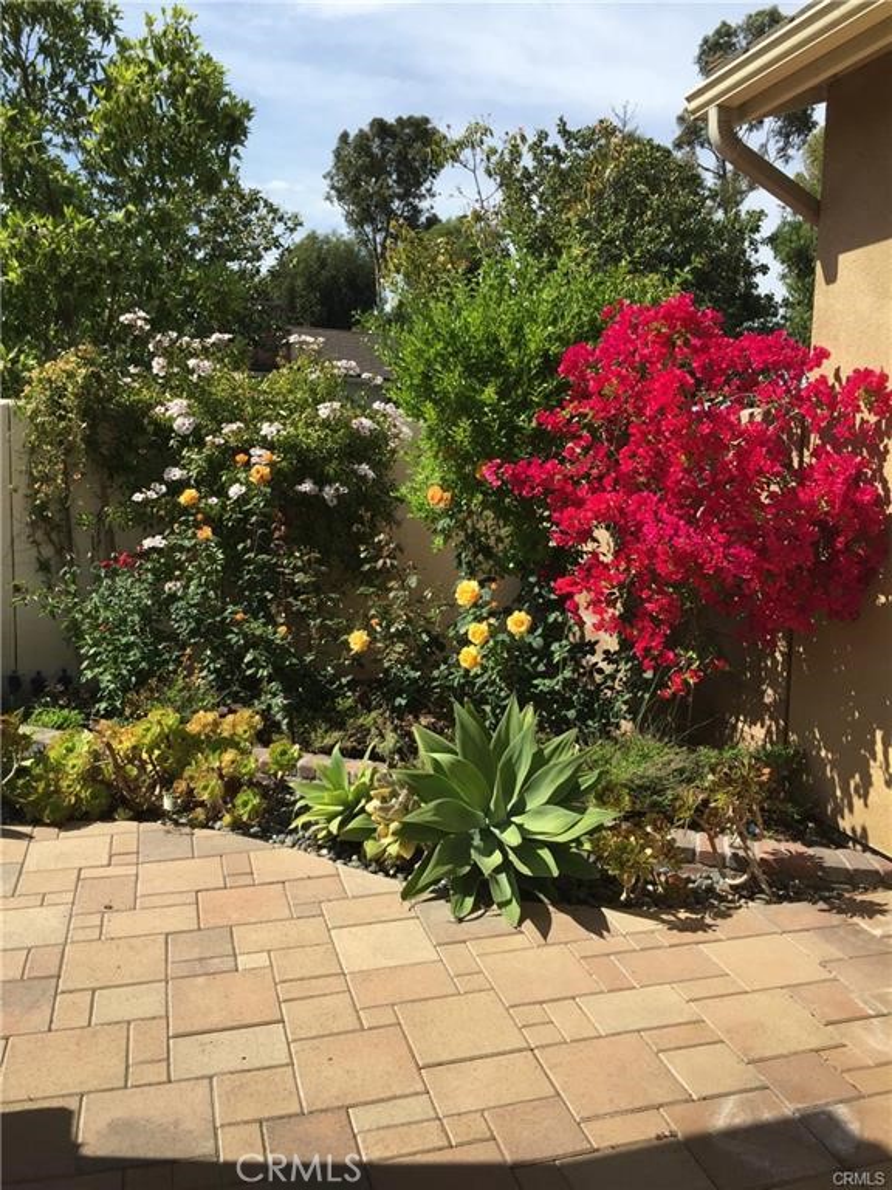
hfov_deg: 48.2
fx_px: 996
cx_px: 446
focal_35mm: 29
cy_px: 595
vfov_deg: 61.7
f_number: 2.2
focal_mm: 4.15
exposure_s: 1/1883
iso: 32
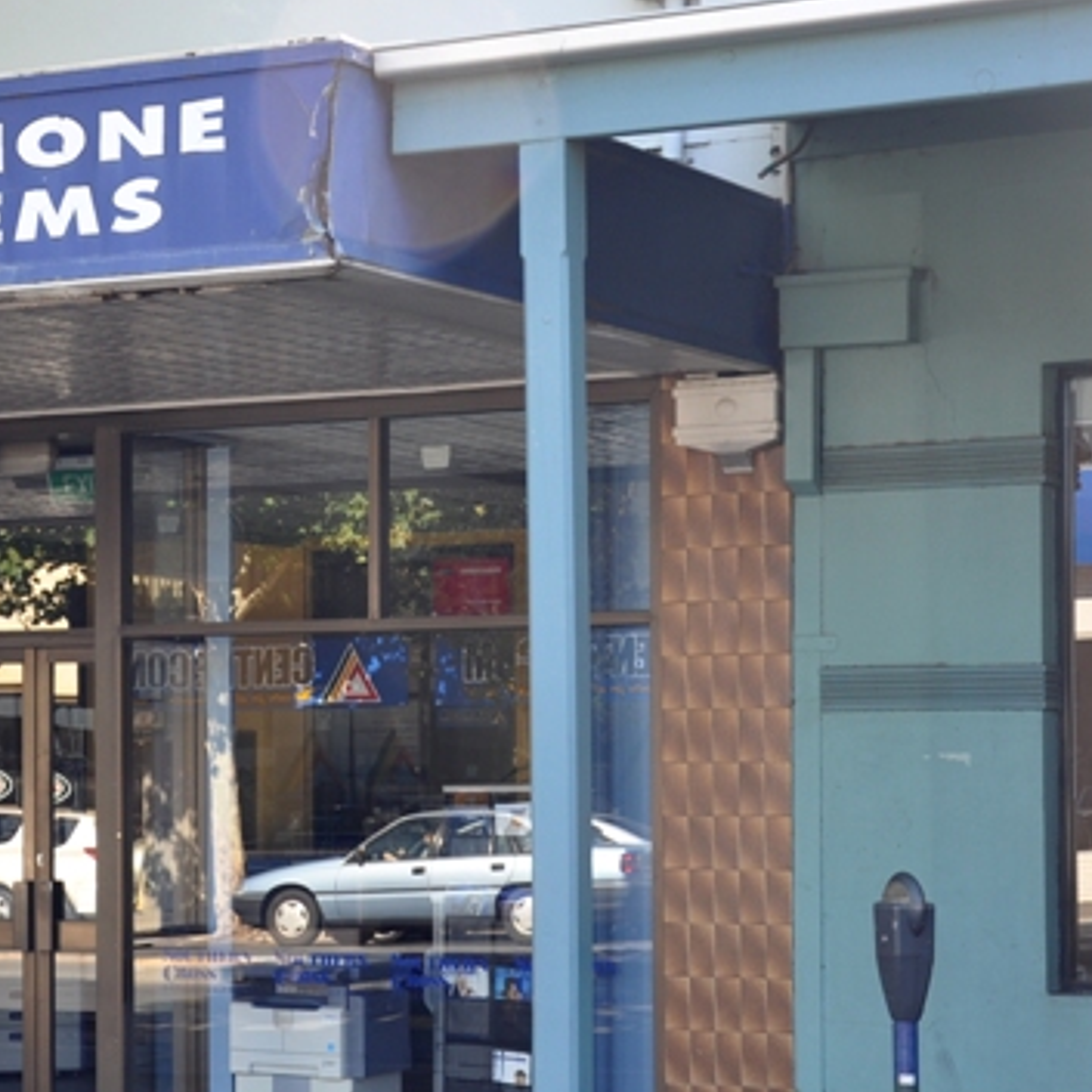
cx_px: 31
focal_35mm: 101
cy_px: 679
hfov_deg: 16.9
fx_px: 3603
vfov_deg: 17.2
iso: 280
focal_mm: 35
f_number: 5.6
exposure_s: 1/125
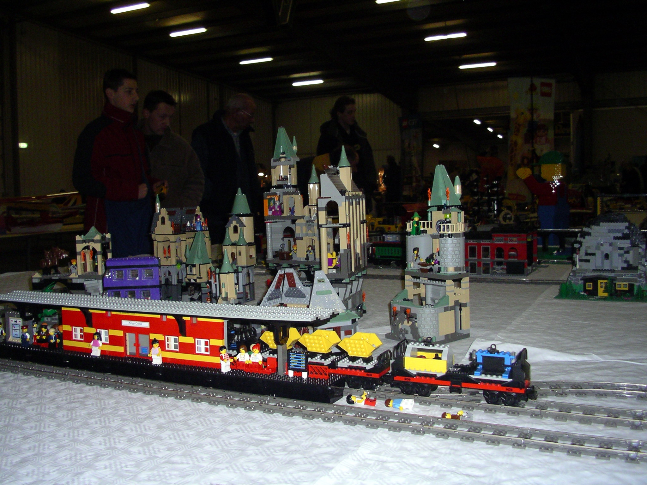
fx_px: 692
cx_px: 324
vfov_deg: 38.7
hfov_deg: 50.1
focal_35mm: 37
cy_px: 242
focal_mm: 5.7
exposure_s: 1/60
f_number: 2.8
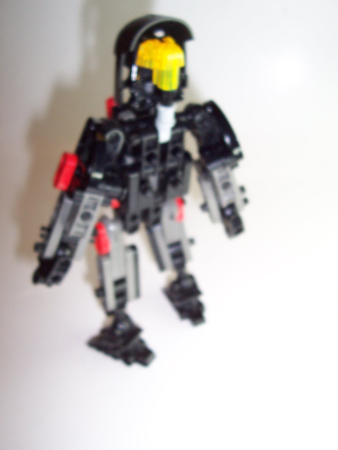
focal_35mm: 37
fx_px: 482
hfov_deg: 38.7
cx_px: 169
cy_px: 225
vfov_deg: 50.1
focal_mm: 5.6
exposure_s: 1/60
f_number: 2.8
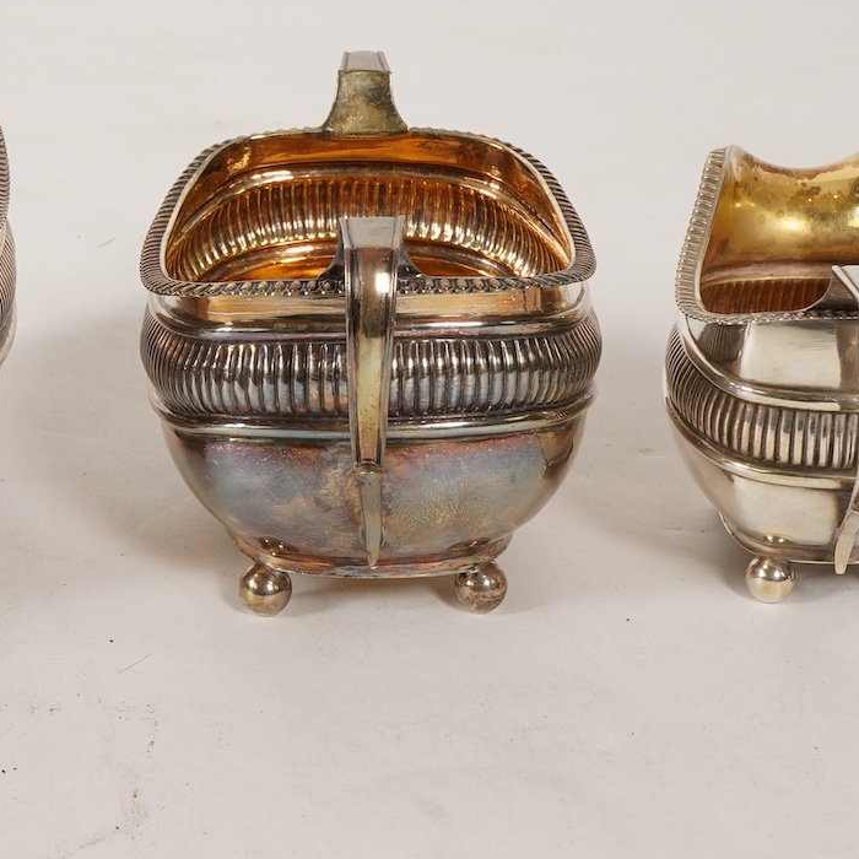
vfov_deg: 20.1
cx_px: 237
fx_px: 2414
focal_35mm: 86
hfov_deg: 20.1
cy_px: 317
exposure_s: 1/125
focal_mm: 30
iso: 400
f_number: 22
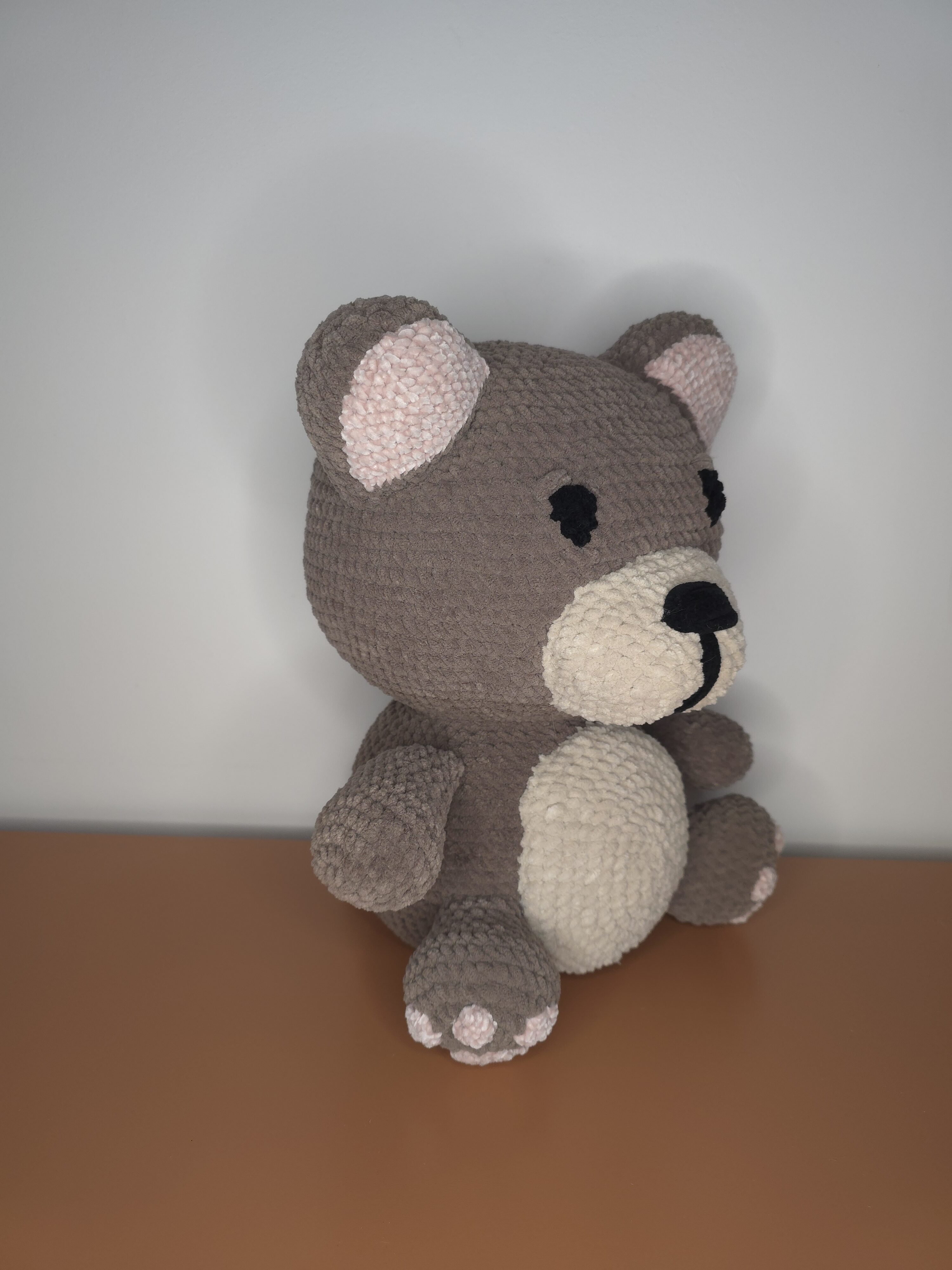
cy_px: 635
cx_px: 476
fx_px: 843
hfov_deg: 58.9
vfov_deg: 73.9
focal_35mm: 23
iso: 160
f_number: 1.7
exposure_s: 1/50
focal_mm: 6.3
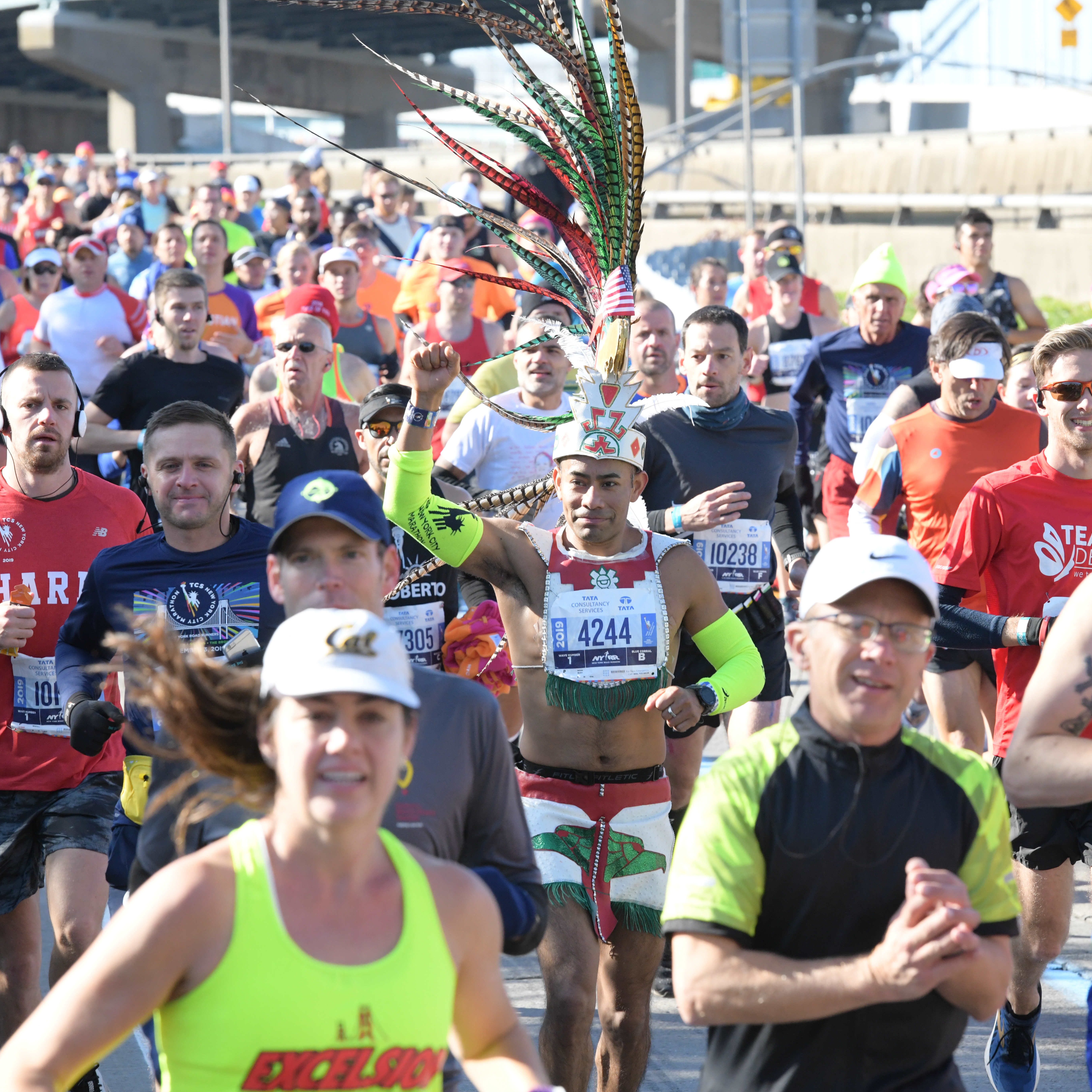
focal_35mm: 217
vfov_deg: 8.1
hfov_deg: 8.1
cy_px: 546
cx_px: 580
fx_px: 7745
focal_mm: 170
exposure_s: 1/1000
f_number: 9
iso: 1800
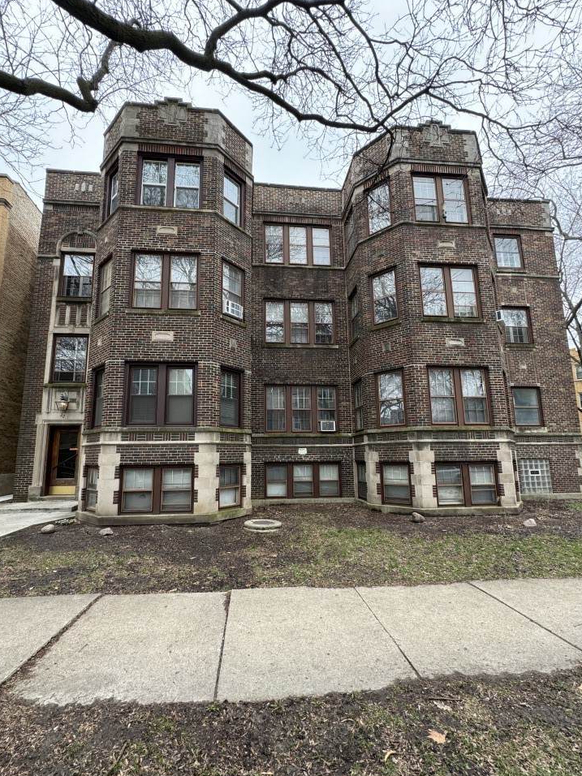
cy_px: 408
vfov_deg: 98.1
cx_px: 277
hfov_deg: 81.7
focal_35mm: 15
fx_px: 336
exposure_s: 1/99
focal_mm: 2.22
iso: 64
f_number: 2.2
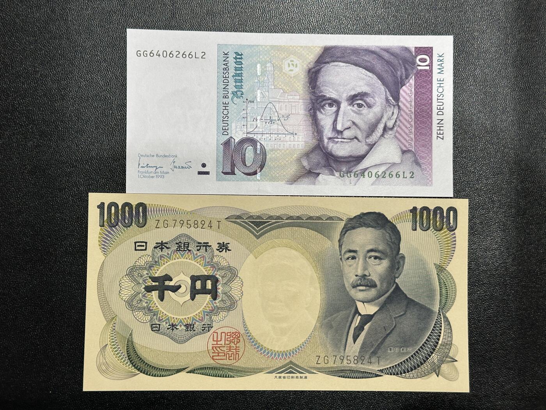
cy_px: 205
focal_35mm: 48
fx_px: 757
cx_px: 273
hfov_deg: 39.7
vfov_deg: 30.3
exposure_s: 1/50
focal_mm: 6.86
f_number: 1.78
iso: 100
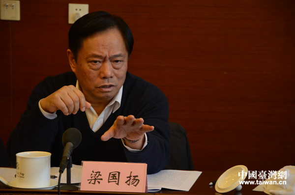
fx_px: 1288
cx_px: 148
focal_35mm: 158
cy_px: 98
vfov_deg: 8.7
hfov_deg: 13.1
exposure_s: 1/60
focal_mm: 105
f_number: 5.6
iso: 1250
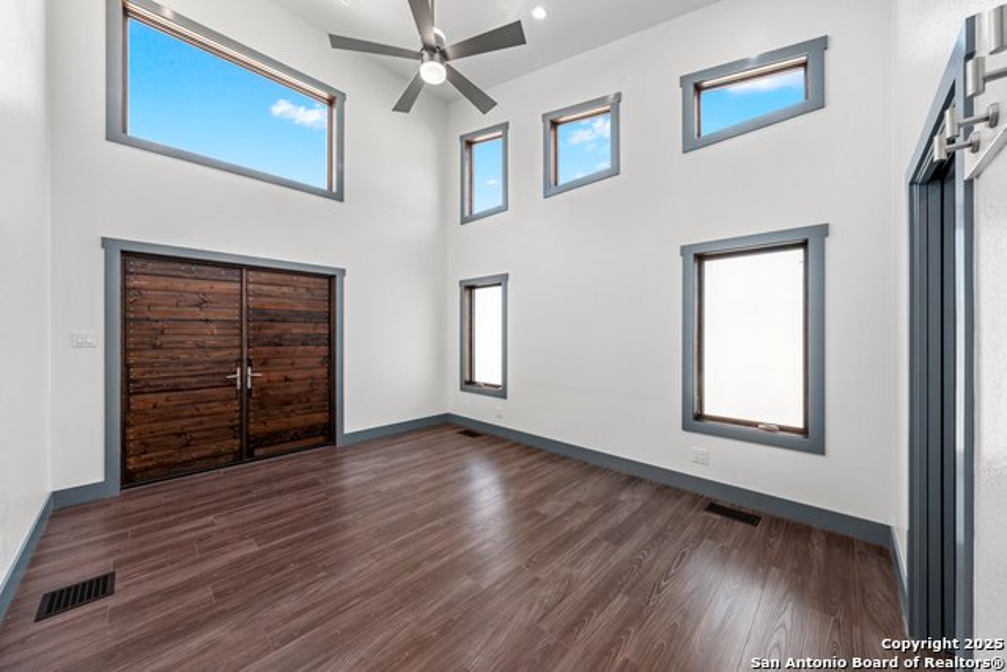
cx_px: 504
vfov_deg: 85.5
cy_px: 336
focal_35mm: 13
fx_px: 364
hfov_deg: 108.3
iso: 100
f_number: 8
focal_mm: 13
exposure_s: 1/30
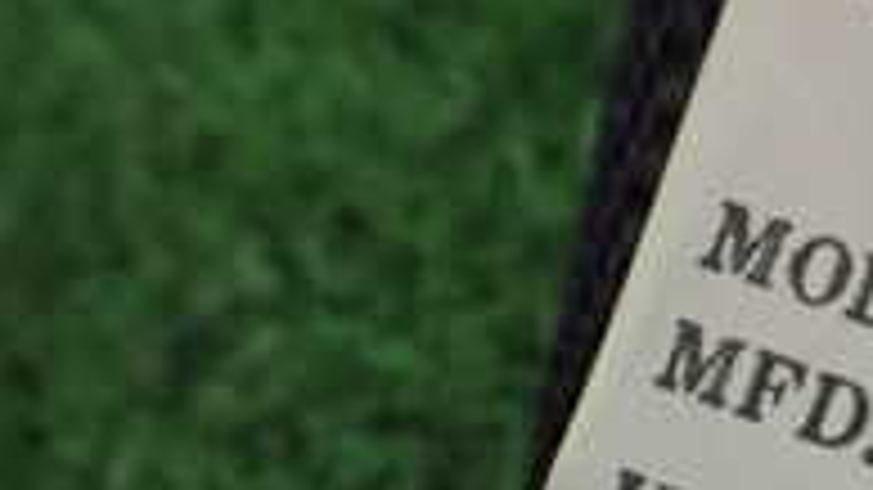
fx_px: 2337
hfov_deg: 18.9
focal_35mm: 101
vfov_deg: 11.8
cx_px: 1260
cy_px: 535
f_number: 2.3
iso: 1250
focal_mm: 5.4
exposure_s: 1/30
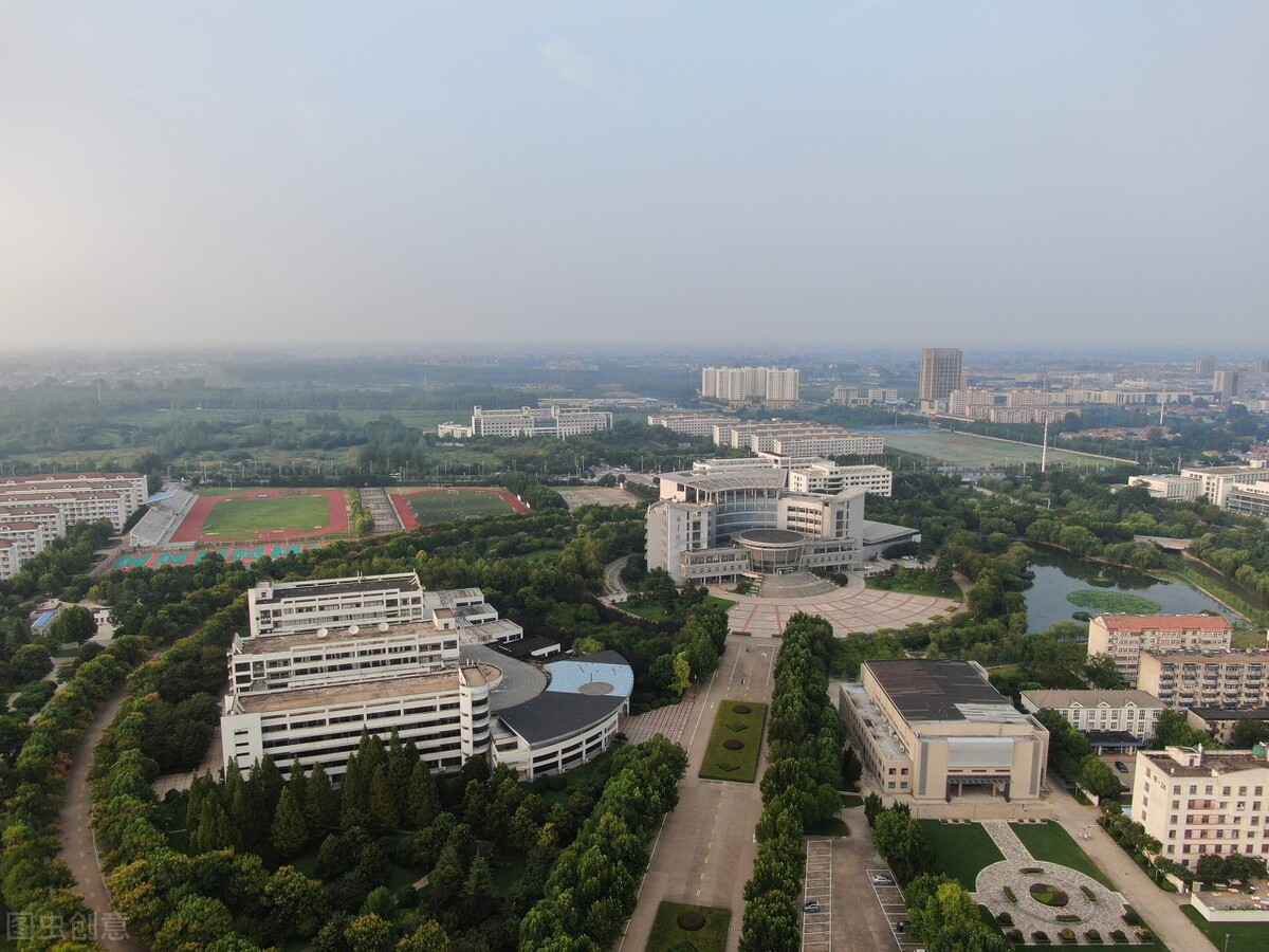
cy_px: 476
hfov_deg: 71.6
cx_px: 634
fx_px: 880
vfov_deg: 56.8
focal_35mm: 24
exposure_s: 1/500
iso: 100
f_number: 2.8
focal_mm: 4.39
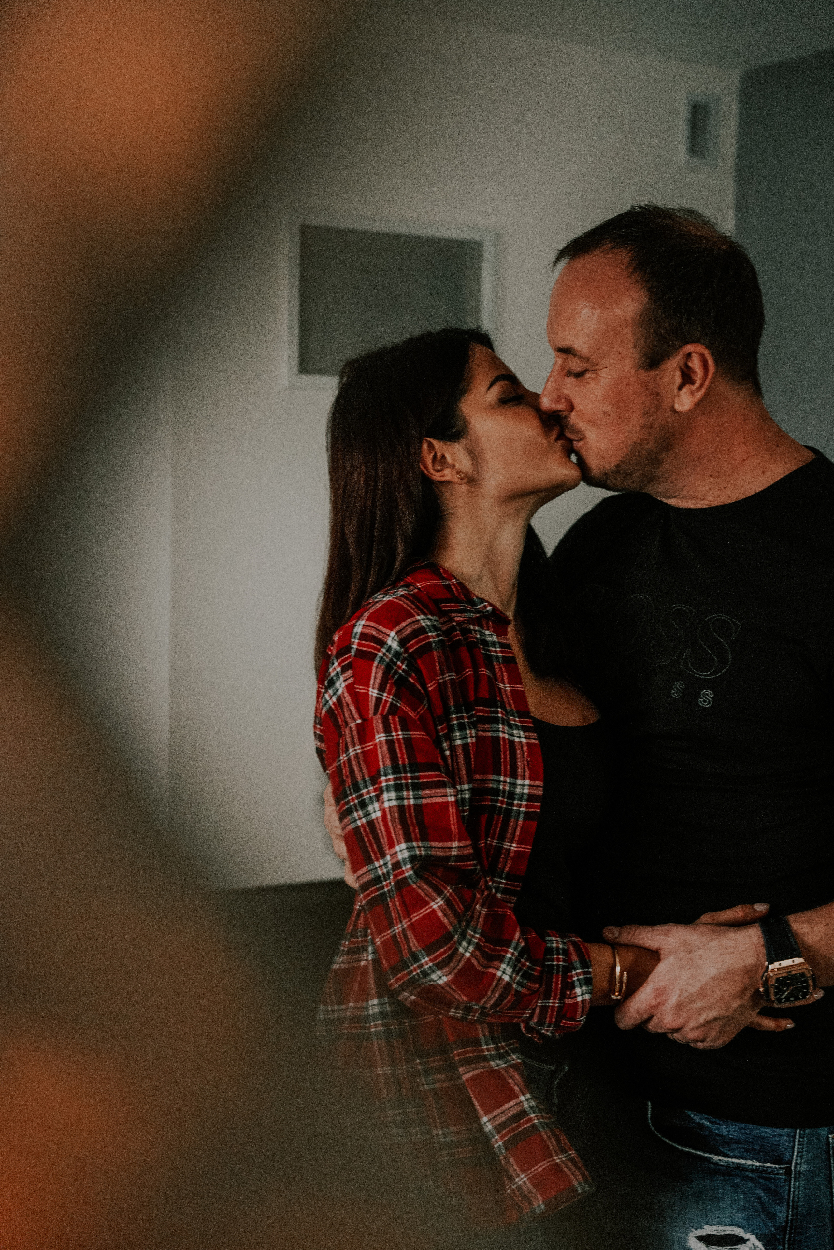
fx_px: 2070
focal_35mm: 60
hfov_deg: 22.8
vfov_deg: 33.6
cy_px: 625
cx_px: 417
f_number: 3.2
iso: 4000
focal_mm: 59.6
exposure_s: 1/250
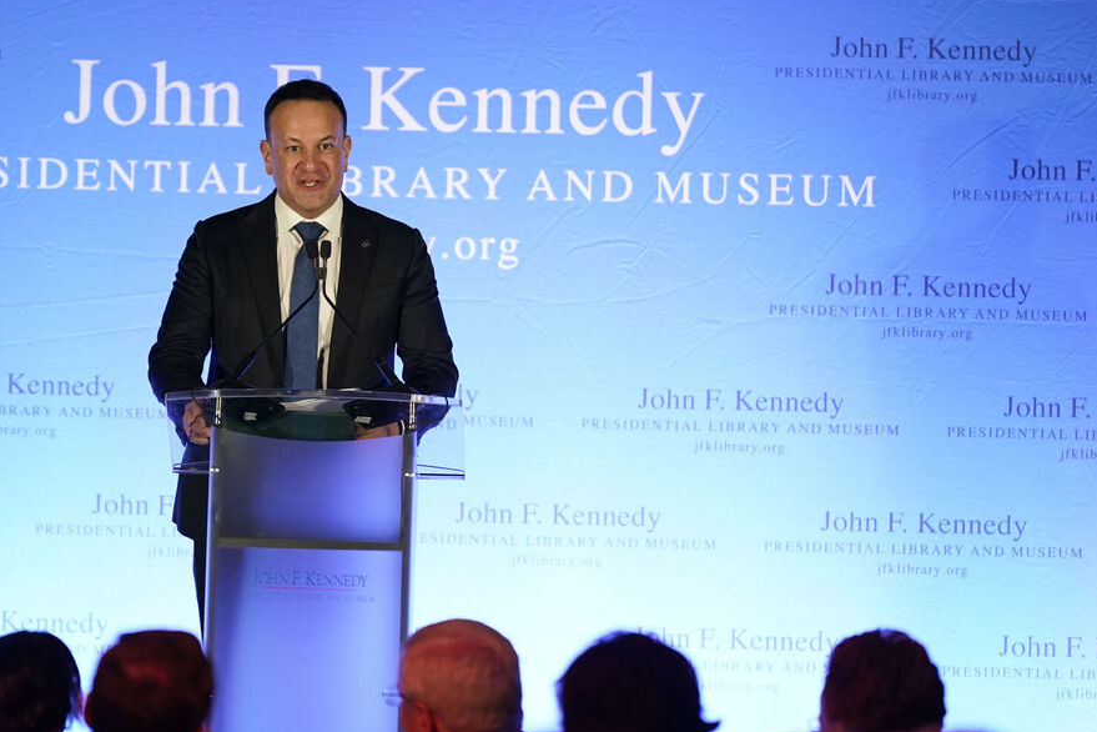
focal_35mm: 273
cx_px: 387
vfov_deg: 5.0
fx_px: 8318
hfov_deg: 7.5
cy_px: 247
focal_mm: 200
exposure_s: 1/250
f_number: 2.8
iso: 2500
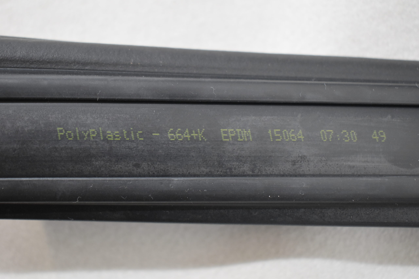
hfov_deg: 38.9
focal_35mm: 51
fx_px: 594
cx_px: 210
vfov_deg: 26.5
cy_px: 140
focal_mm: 34
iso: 1100
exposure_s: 1/60
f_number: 4.5
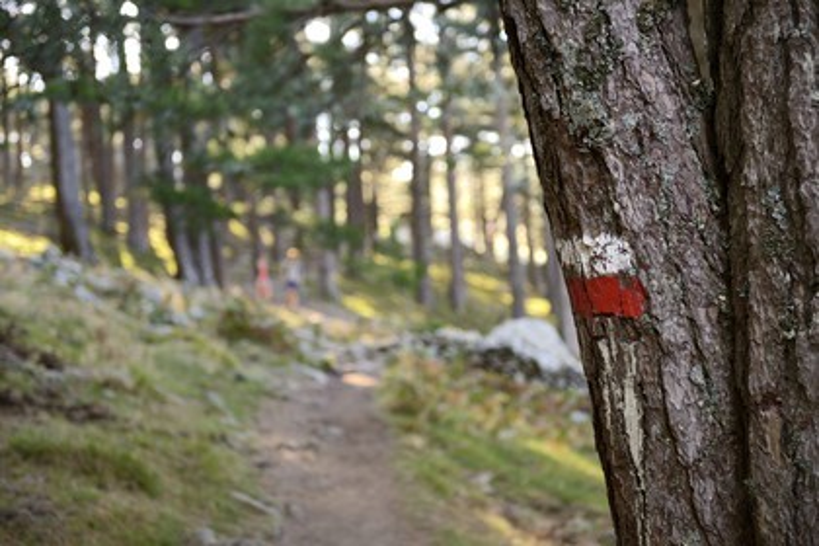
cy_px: 273
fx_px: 1319
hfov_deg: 34.5
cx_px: 410
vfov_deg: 23.4
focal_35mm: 58
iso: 400
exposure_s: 1/200
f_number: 3.2
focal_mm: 58
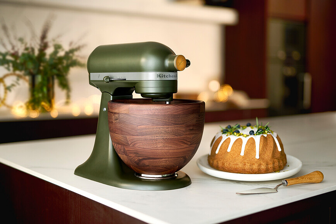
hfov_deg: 39.6
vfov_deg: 27.0
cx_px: 168
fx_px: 467
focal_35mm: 50
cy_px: 112
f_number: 1.4
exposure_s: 1/320
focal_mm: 50
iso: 100
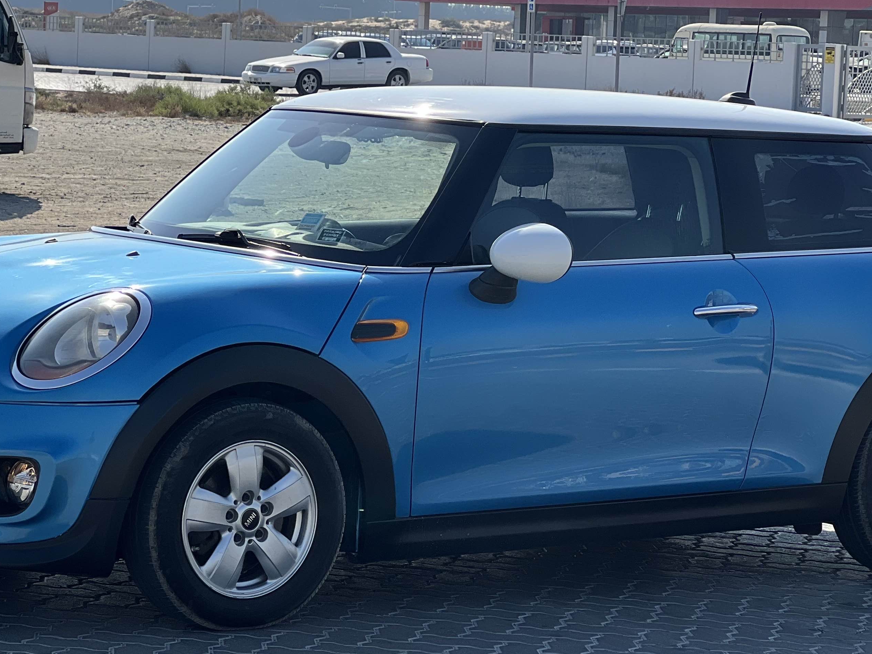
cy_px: 319
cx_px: 402
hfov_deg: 16.1
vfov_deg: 12.1
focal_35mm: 122
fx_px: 3073
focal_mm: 9
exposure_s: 1/686
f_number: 2.8
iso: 32
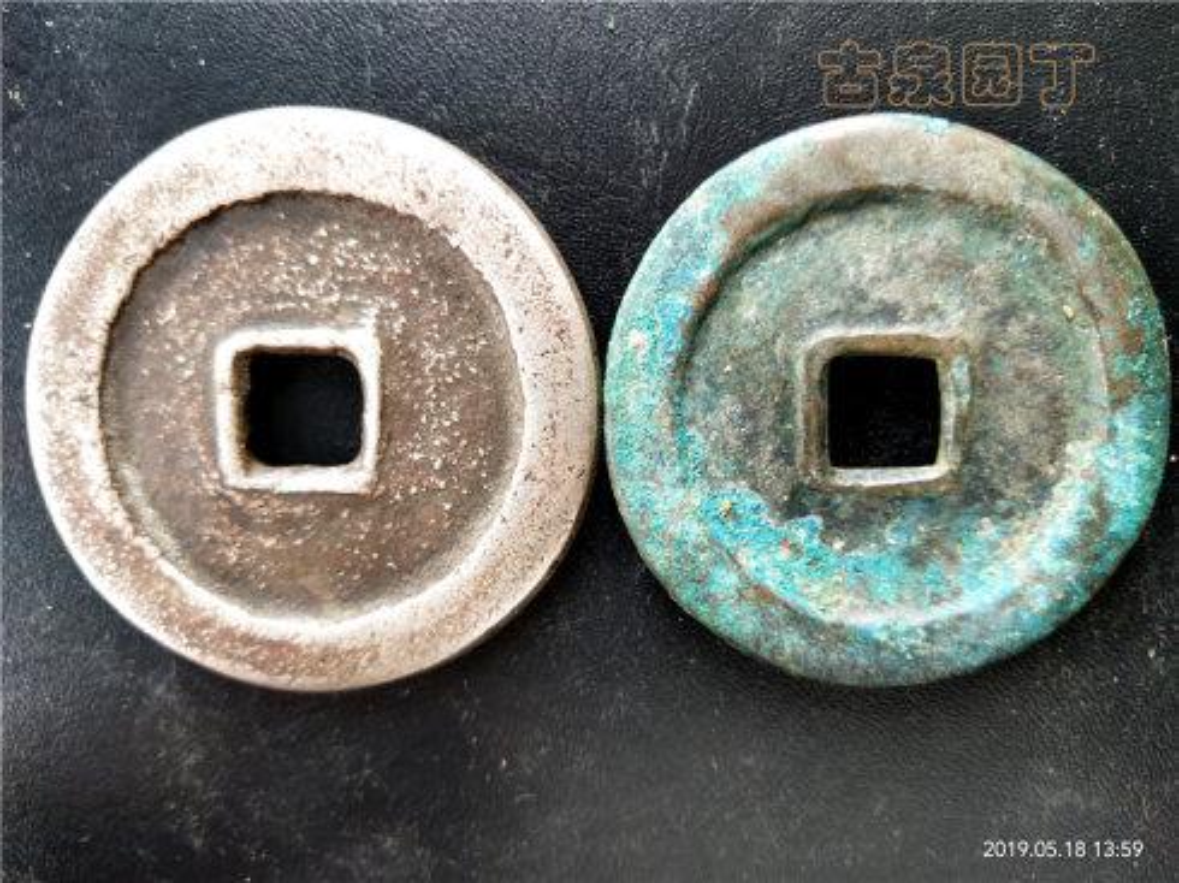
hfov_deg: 60.0
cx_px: 590
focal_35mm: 30
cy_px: 442
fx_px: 1021
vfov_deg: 46.8
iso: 90
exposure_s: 1/100
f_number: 1.8
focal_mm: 3.95
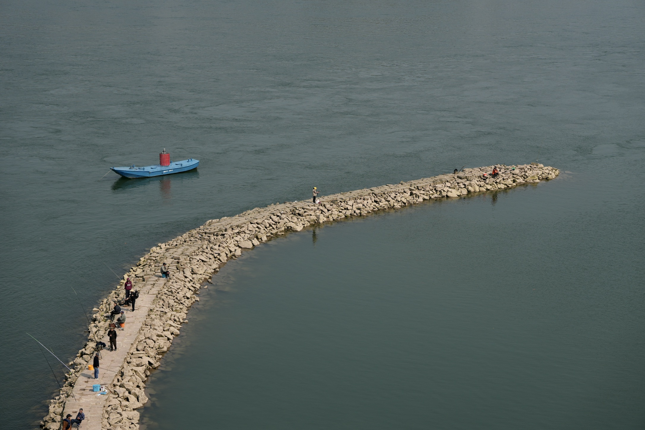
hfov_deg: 24.2
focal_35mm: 84
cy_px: 215
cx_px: 322
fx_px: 1505
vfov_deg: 16.3
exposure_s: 1/4000
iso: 100
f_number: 2.8
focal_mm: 56
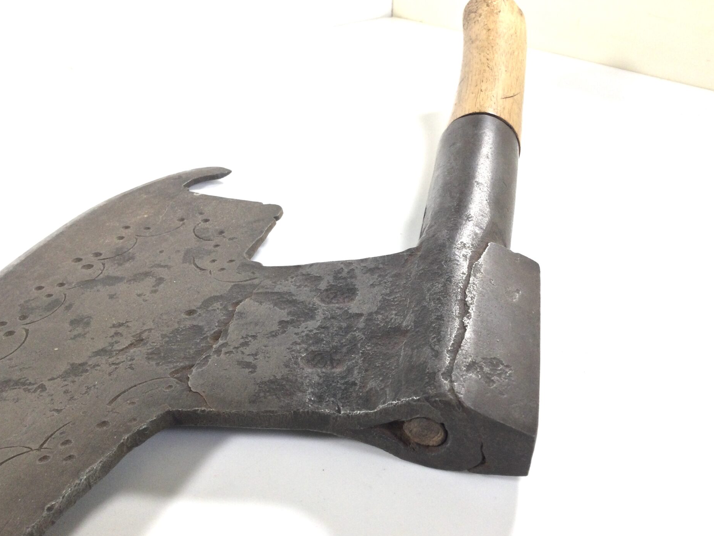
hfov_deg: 56.8
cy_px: 269
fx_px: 660
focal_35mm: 32
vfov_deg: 44.2
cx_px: 360
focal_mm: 3.3
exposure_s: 1/100
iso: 40
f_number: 2.4
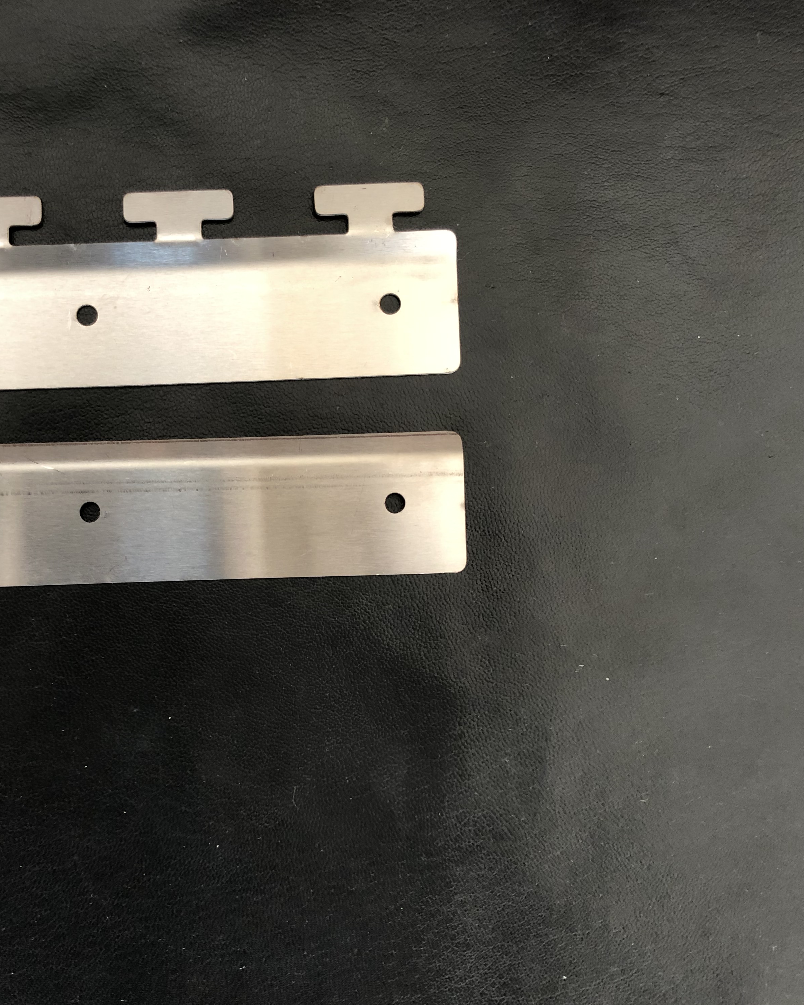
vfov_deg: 49.1
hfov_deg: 39.2
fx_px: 1100
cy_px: 503
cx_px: 209
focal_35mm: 37
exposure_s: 1/15
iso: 40
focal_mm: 3.99
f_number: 1.8
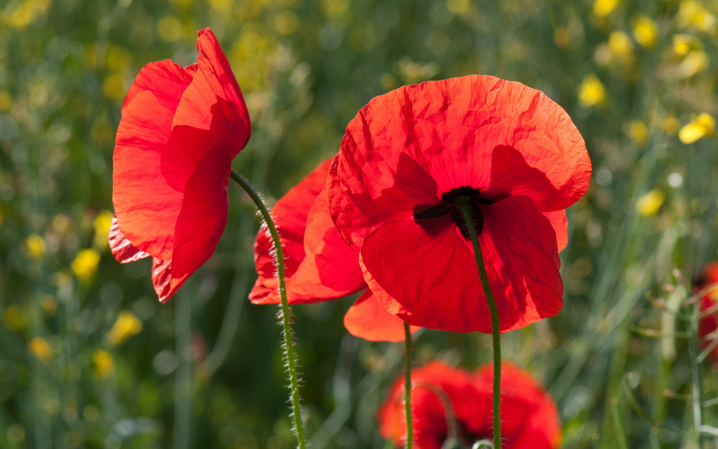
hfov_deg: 11.5
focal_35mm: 183
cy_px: 266
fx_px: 3572
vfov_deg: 7.2
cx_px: 376
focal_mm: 105
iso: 200
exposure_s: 1/400
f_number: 10
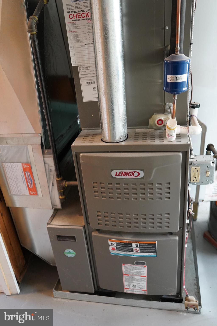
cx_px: 108
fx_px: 262
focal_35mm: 29
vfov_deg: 63.7
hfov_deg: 45.0
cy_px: 163
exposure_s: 1/160
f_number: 3.5
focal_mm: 29
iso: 4000
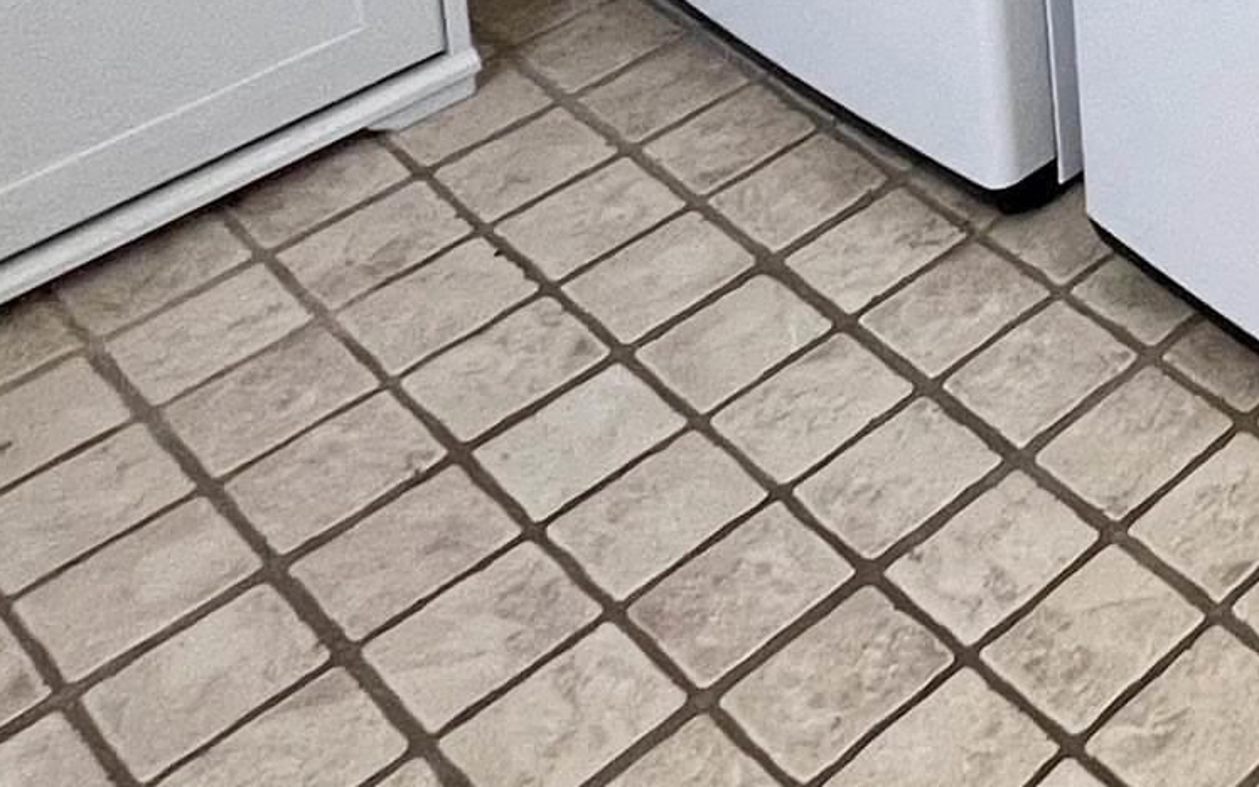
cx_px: 2031
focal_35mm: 61
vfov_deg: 15.3
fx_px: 2093
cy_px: -952
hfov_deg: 23.9
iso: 200
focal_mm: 1.54
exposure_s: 1/60
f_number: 2.4
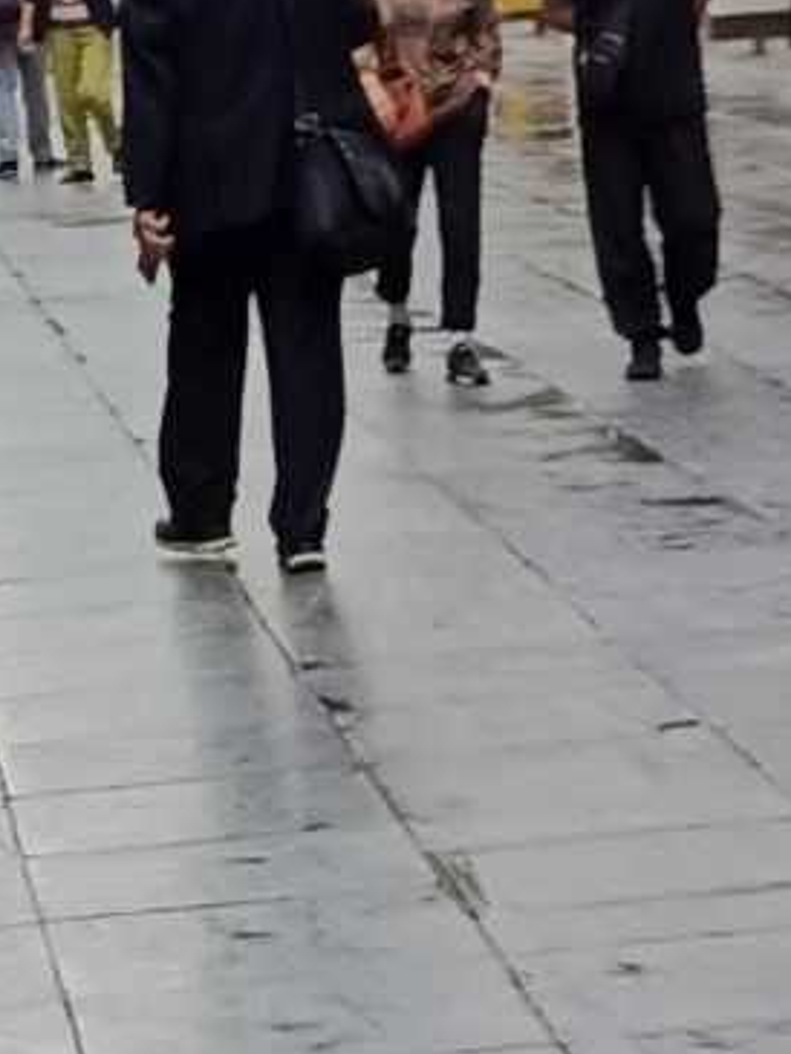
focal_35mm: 187
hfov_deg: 7.9
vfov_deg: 10.6
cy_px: 362
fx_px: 5694
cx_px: 156
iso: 100
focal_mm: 4.71
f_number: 1.79
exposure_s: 1/357
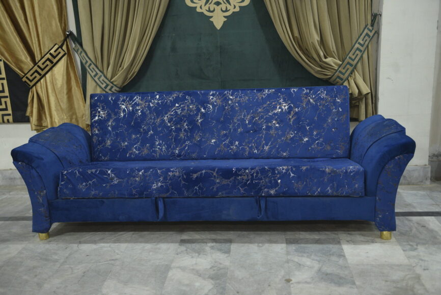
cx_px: 220
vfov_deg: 35.1
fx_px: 466
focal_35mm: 38
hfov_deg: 50.7
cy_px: 148
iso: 2000
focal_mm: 38
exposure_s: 1/125
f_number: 3.2
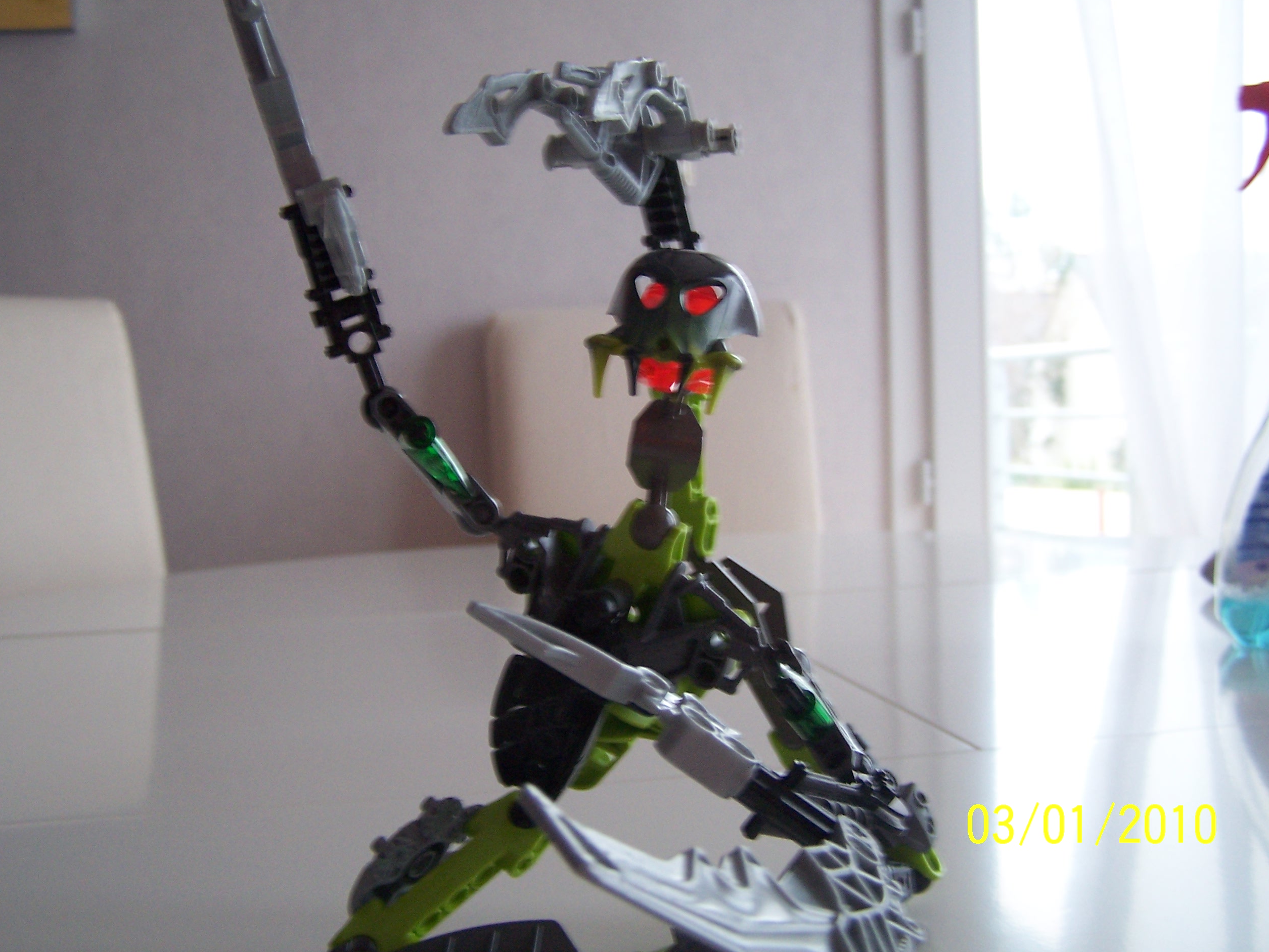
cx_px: 638
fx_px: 1430
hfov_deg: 47.9
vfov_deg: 36.8
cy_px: 465
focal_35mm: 39
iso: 140
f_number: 2.8
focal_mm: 6.3
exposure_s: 1/15
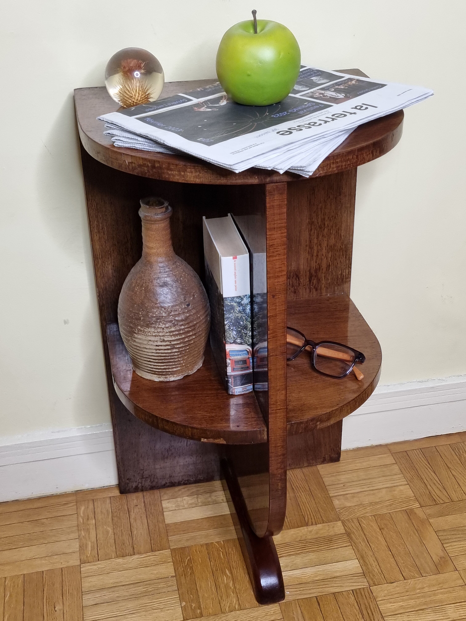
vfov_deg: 67.3
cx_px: 233
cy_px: 310
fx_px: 467
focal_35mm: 26
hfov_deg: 53.1
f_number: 1.8
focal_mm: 5.4
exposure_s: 1/100
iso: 250
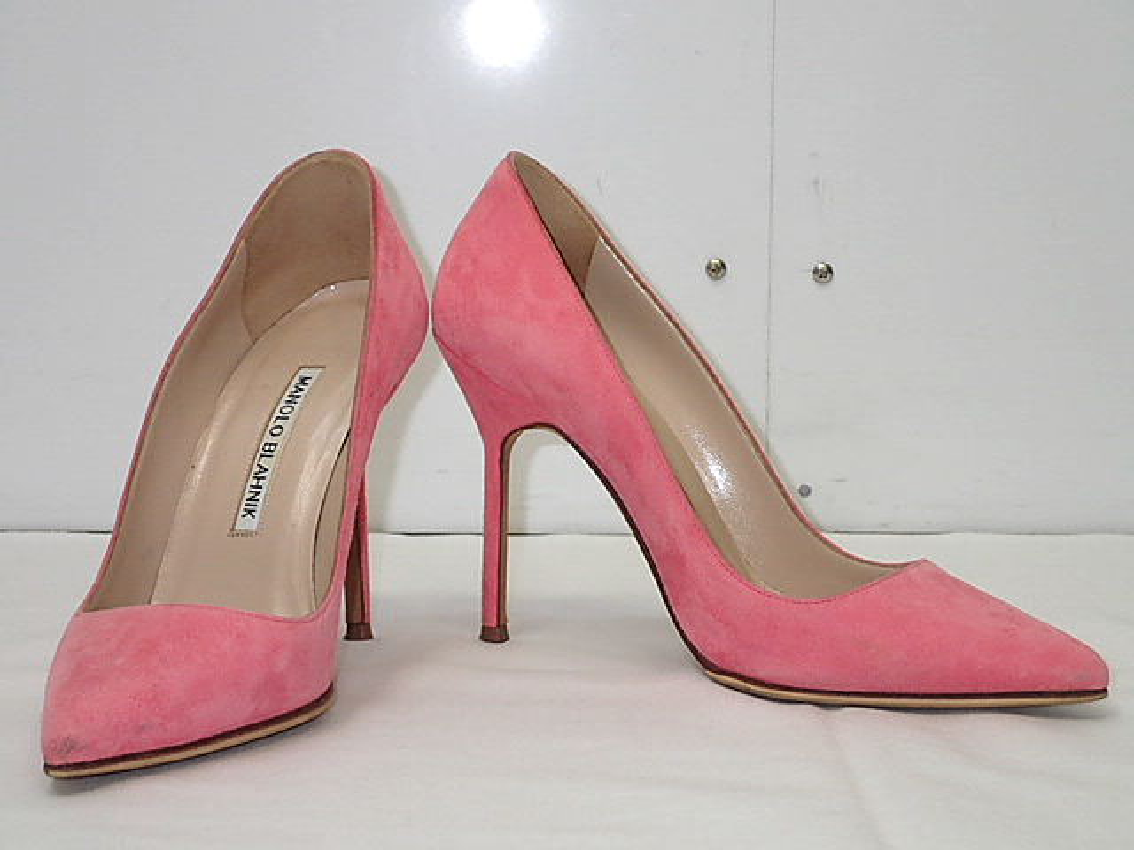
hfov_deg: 24.4
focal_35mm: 80
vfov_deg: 18.4
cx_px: 567
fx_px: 2621
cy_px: 425
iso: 320
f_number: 4.4
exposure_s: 1/80
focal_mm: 14.41
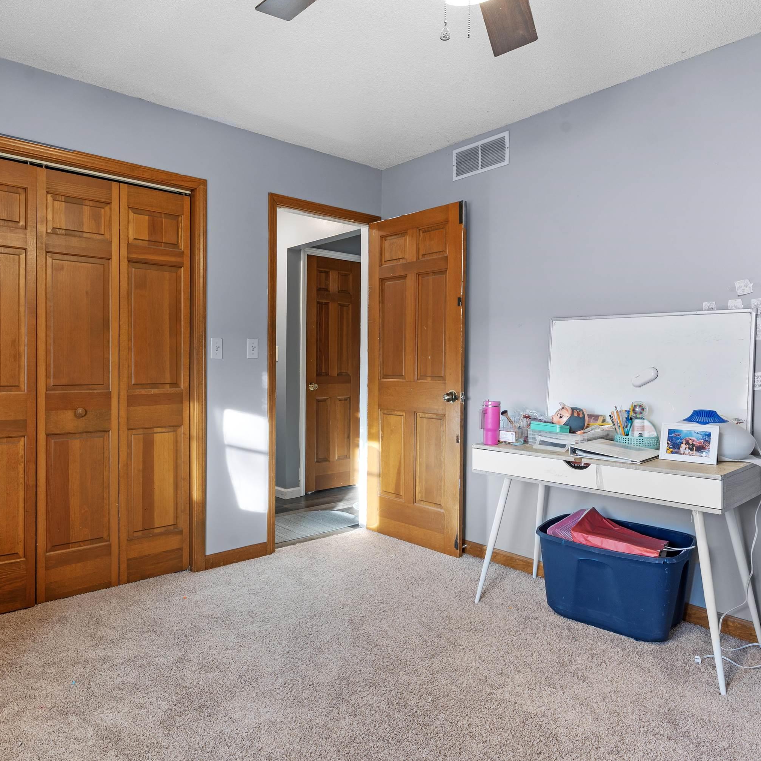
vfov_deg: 69.6
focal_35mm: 22
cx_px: 332
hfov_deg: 69.3
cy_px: 377
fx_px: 547
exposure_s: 1/1.25
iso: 200
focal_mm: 17
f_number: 9
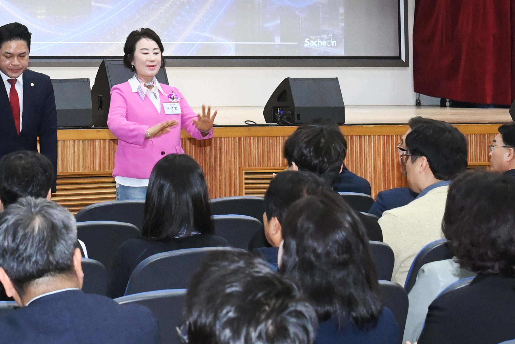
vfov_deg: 11.5
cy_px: -54
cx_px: 107
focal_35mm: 117
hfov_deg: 17.4
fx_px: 1674
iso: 8000
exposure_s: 1/200
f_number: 6.3
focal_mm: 44
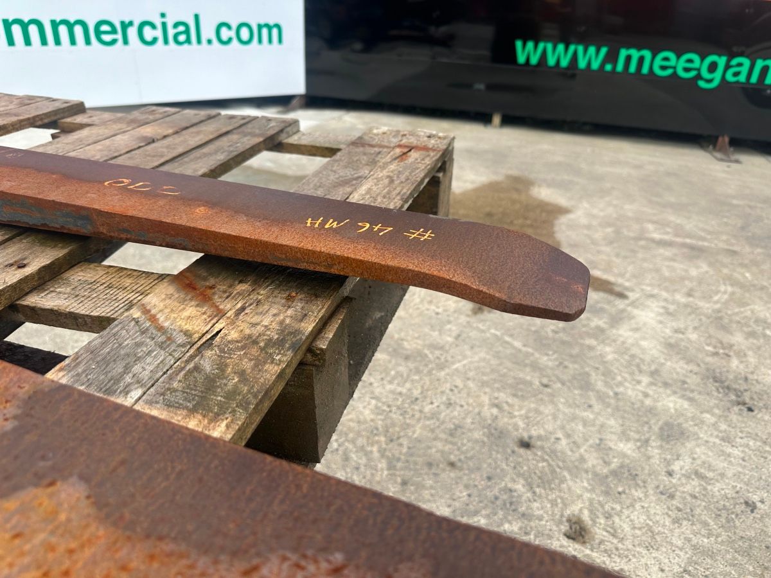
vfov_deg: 56.8
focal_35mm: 24
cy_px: 289
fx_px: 535
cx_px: 386
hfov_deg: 71.6
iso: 80
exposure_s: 1/1639
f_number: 1.78
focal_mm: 6.86
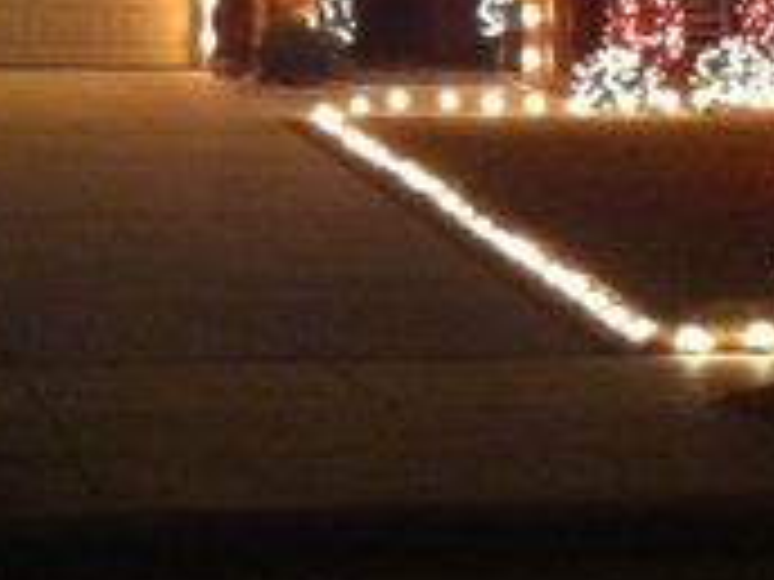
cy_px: -13
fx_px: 2907
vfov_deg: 11.3
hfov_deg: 15.1
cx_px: 225
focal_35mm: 130
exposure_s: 1/15
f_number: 2.8
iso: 1000
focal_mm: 3.85
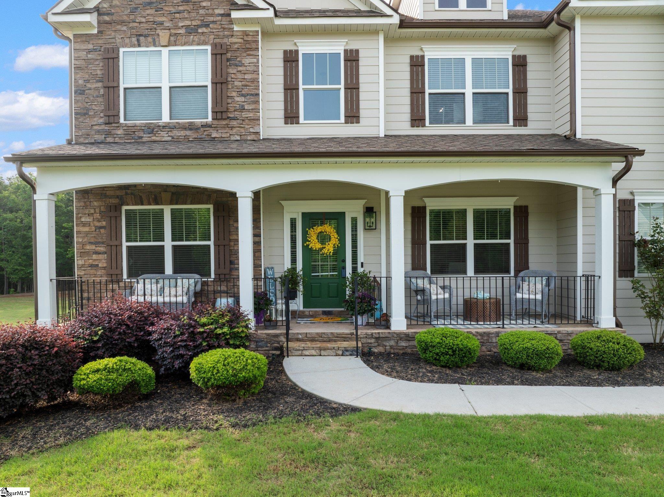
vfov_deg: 56.8
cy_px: 248
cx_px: 332
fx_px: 460
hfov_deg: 71.6
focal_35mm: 24
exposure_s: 1/10
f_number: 5
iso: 100
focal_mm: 12.29
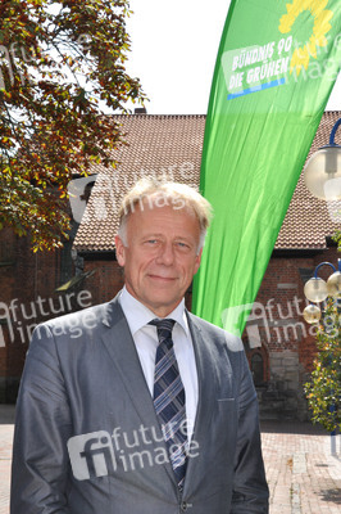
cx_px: 170
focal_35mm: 60
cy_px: 257
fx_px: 854
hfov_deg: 22.6
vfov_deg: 33.4
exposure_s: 1/200
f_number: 20
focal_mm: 40
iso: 400
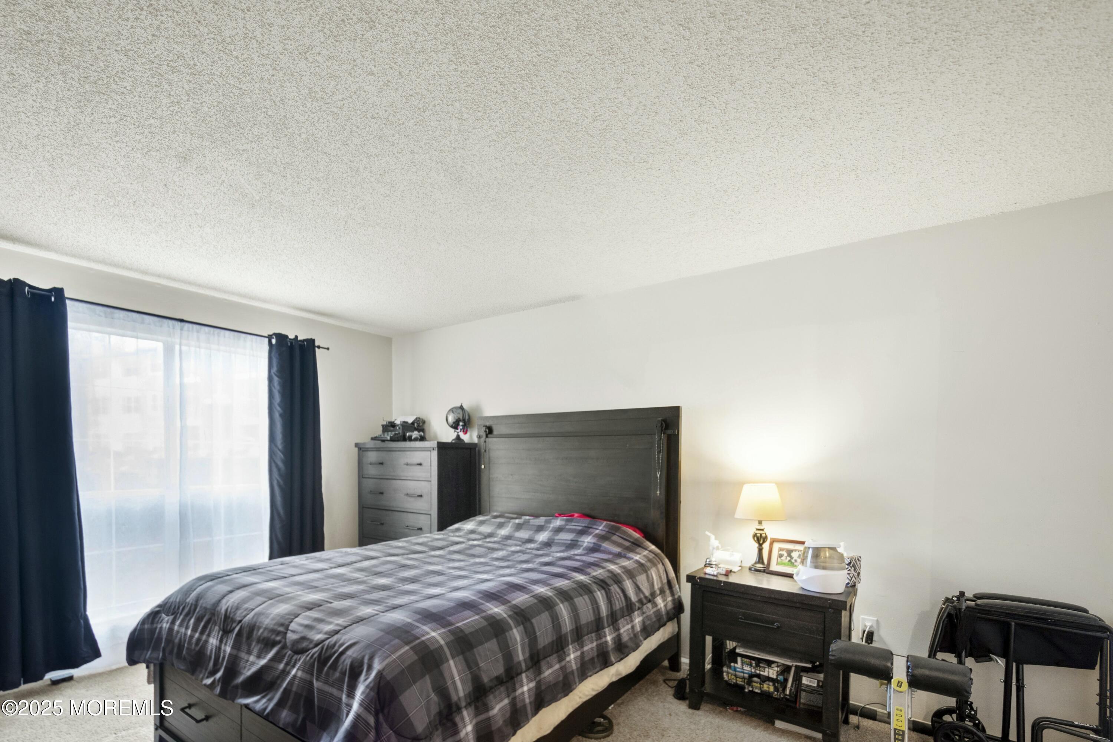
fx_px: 464
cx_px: 556
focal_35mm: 15
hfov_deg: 100.4
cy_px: 371
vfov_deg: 77.3
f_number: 8
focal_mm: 10
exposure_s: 1/1.25
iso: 250
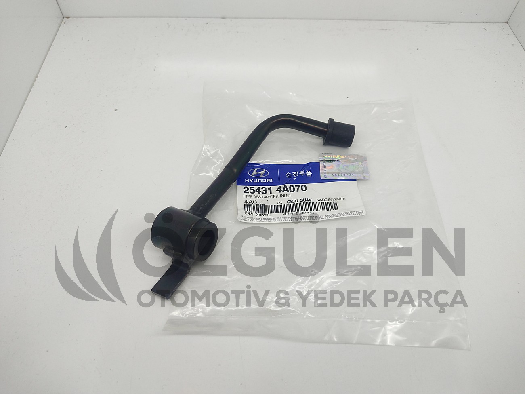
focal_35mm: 26
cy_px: 197
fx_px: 394
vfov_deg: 53.1
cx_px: 262
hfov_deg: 67.3
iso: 108
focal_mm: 4.74
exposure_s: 1/100
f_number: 1.79
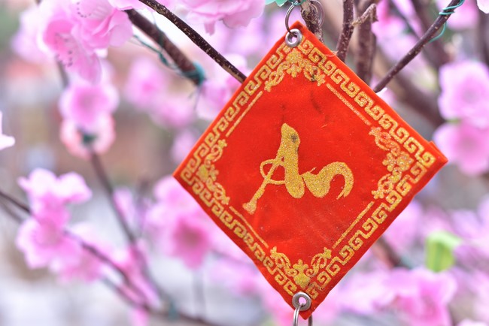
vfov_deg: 27.0
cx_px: 244
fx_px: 679
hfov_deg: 39.6
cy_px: 163
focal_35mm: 50
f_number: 3.5
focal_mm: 50
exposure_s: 1/160
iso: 100
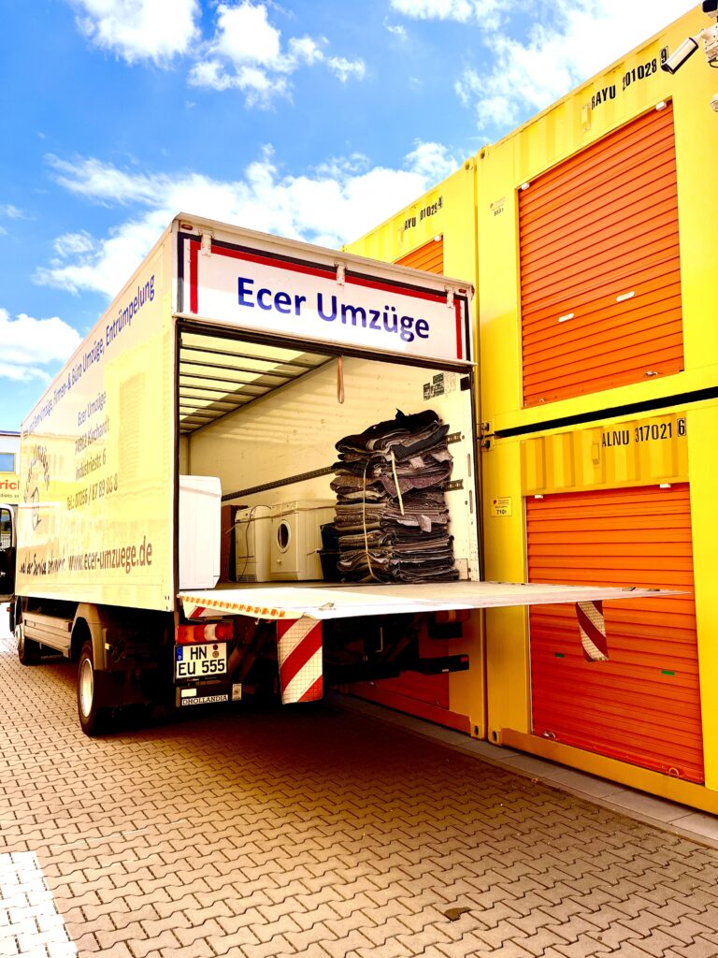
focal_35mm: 26
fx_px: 719
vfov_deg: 67.3
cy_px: 479
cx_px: 359
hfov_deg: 53.1
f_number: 1.6
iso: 50
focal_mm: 5.1
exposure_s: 1/2358
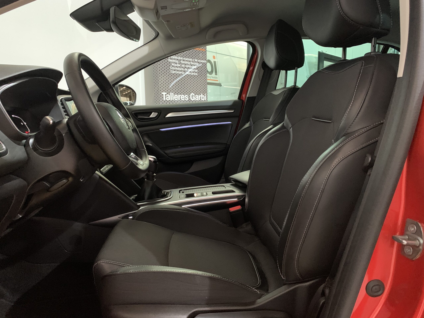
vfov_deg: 53.1
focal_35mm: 26
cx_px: 212
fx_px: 318
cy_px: 159
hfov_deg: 67.3
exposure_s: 1/29
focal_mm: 4.25
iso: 800
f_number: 1.8
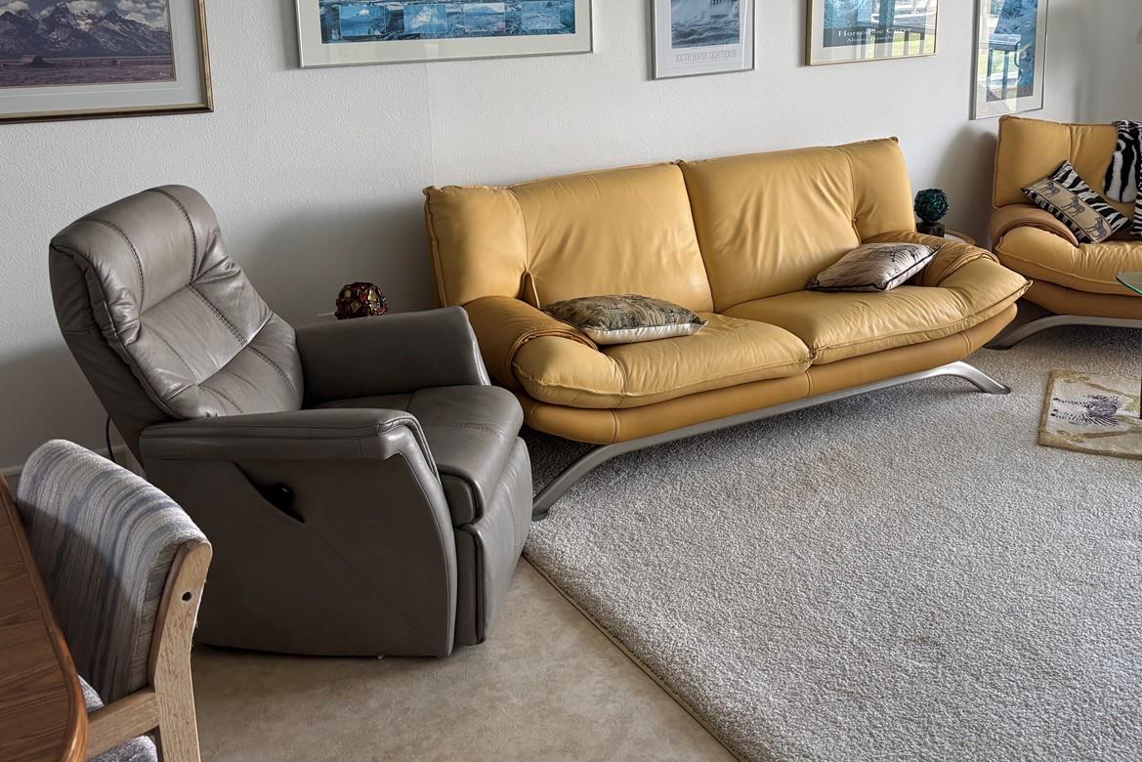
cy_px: 243
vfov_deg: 35.5
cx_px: 664
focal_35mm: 37
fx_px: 1174
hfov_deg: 51.6
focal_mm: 5.96
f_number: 1.6
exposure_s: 1/121
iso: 125
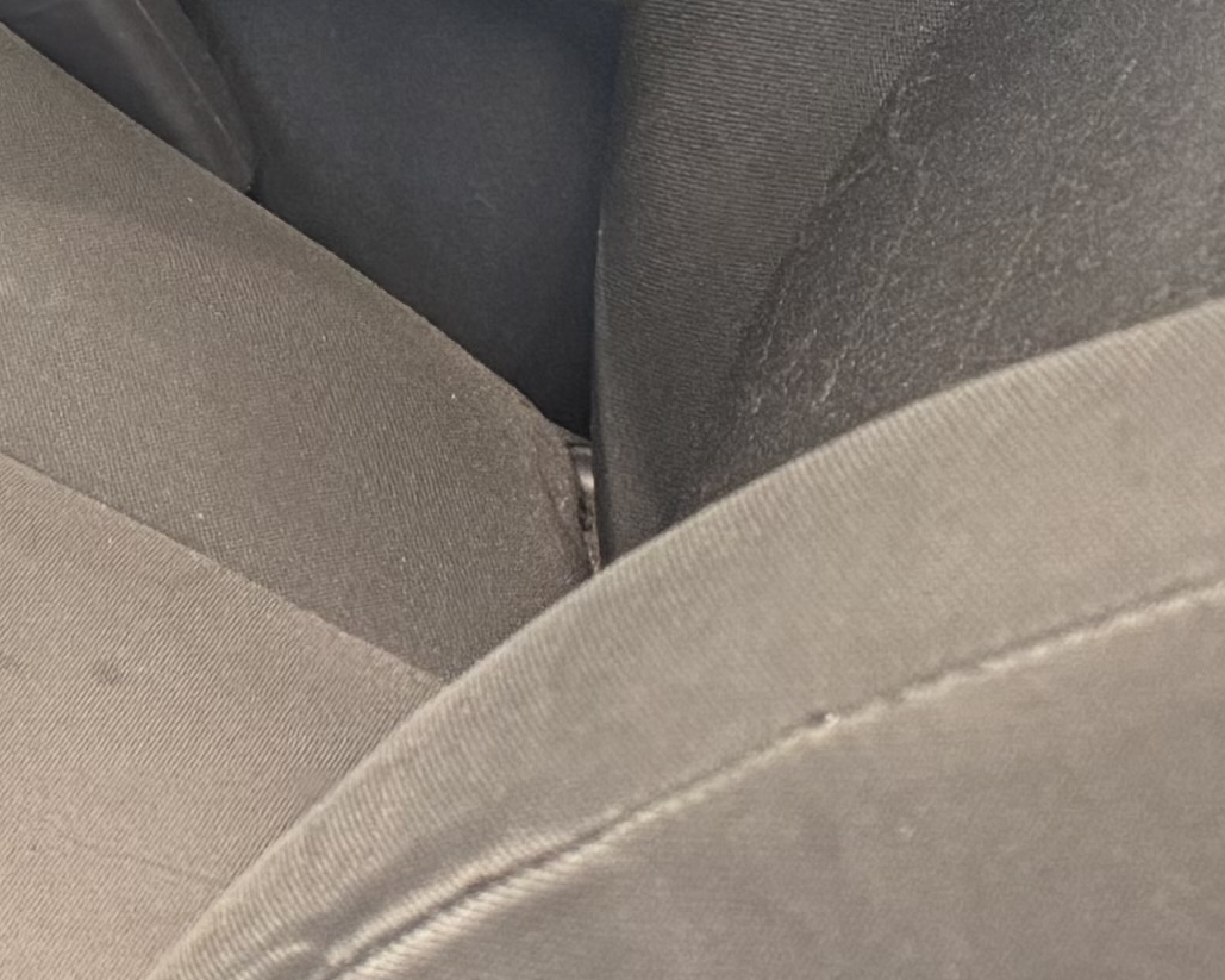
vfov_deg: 11.0
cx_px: -883
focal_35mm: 130
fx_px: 4713
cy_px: -805
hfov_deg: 13.5
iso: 500
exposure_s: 1/50
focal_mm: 6.76
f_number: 1.78
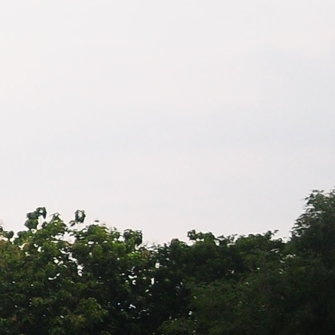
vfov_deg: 9.4
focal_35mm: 181
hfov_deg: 8.2
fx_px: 1982
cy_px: 527
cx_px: -676
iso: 500
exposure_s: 1/400
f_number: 4
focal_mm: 22
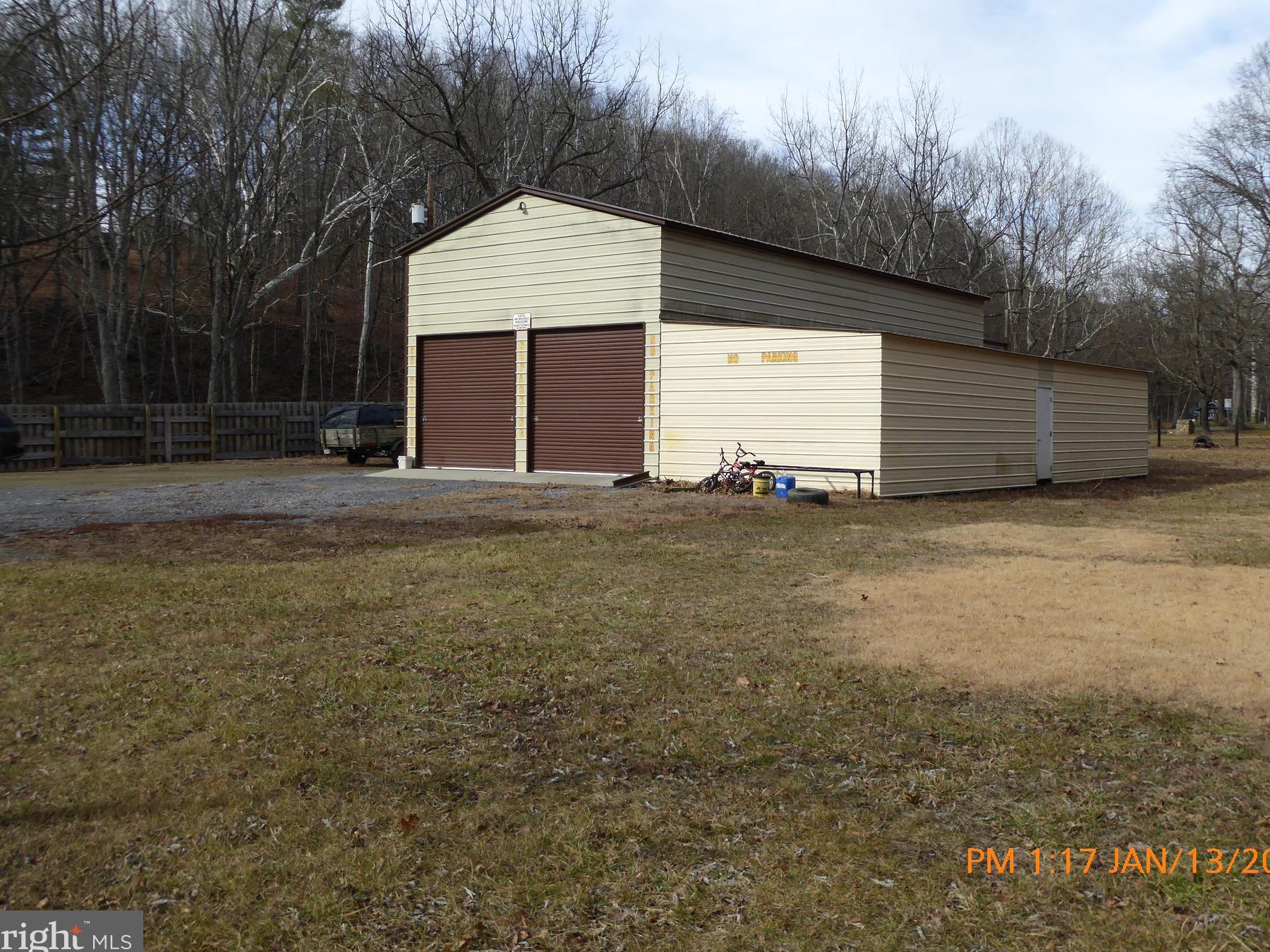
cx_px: 689
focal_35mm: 33
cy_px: 427
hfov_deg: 55.3
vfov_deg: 42.9
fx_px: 1211
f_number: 3.5
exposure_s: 1/640
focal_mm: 5
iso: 100
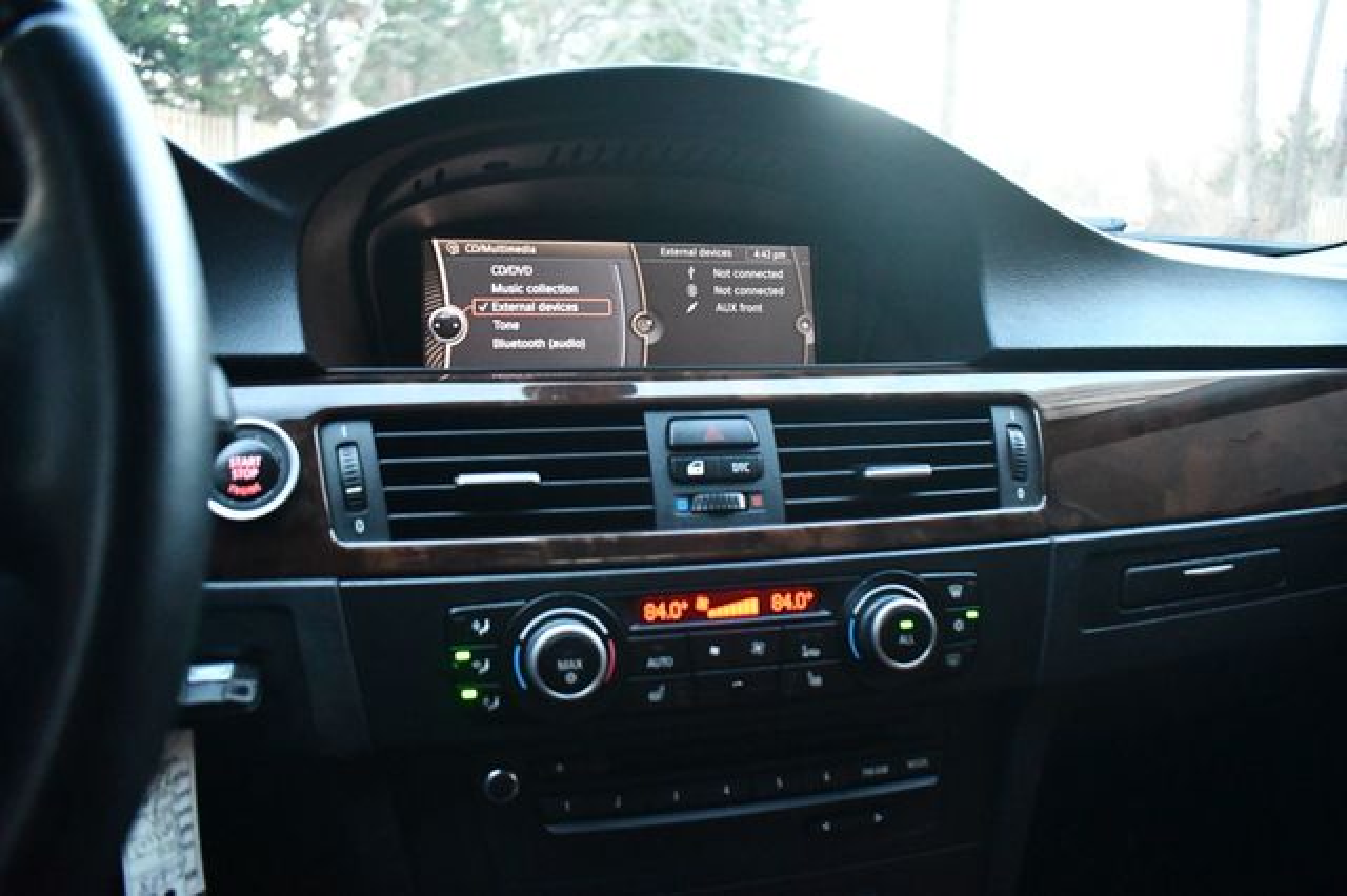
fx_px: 1010
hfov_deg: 67.4
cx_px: 674
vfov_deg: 47.9
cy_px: 448
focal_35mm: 27
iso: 7200
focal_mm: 18
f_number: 3.5
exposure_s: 1/60
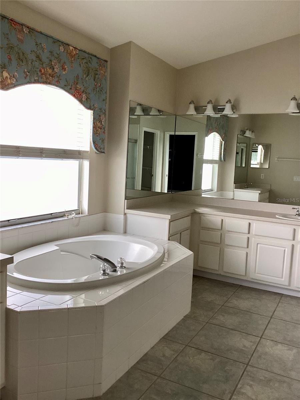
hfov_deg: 45.4
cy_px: 200
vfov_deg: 58.4
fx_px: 358
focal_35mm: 31
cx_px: 150
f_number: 2.4
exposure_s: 1/60
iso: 100
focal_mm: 3.3
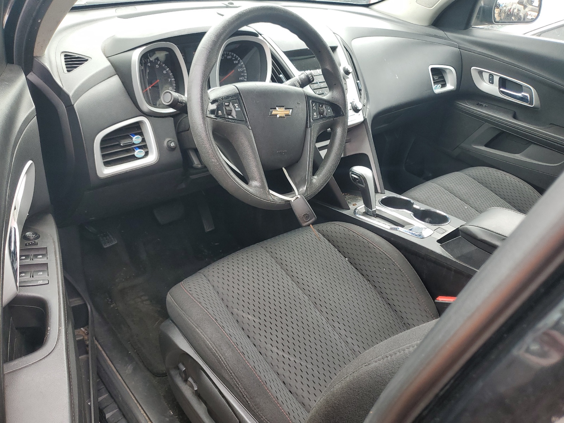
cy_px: 212
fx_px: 424
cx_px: 282
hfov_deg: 67.3
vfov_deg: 53.1
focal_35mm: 26
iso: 50
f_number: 1.5
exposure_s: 1/222
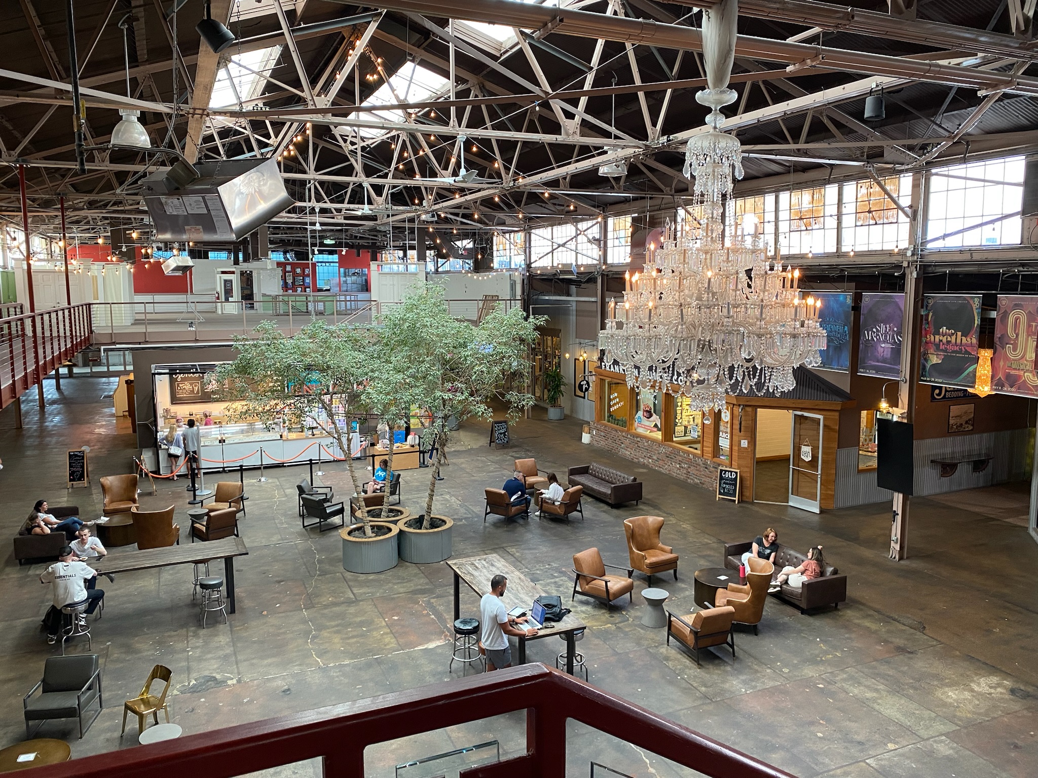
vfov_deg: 53.1
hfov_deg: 67.3
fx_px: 780
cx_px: 519
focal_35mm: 26
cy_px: 389
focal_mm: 4.25
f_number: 1.8
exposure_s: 1/60
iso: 125
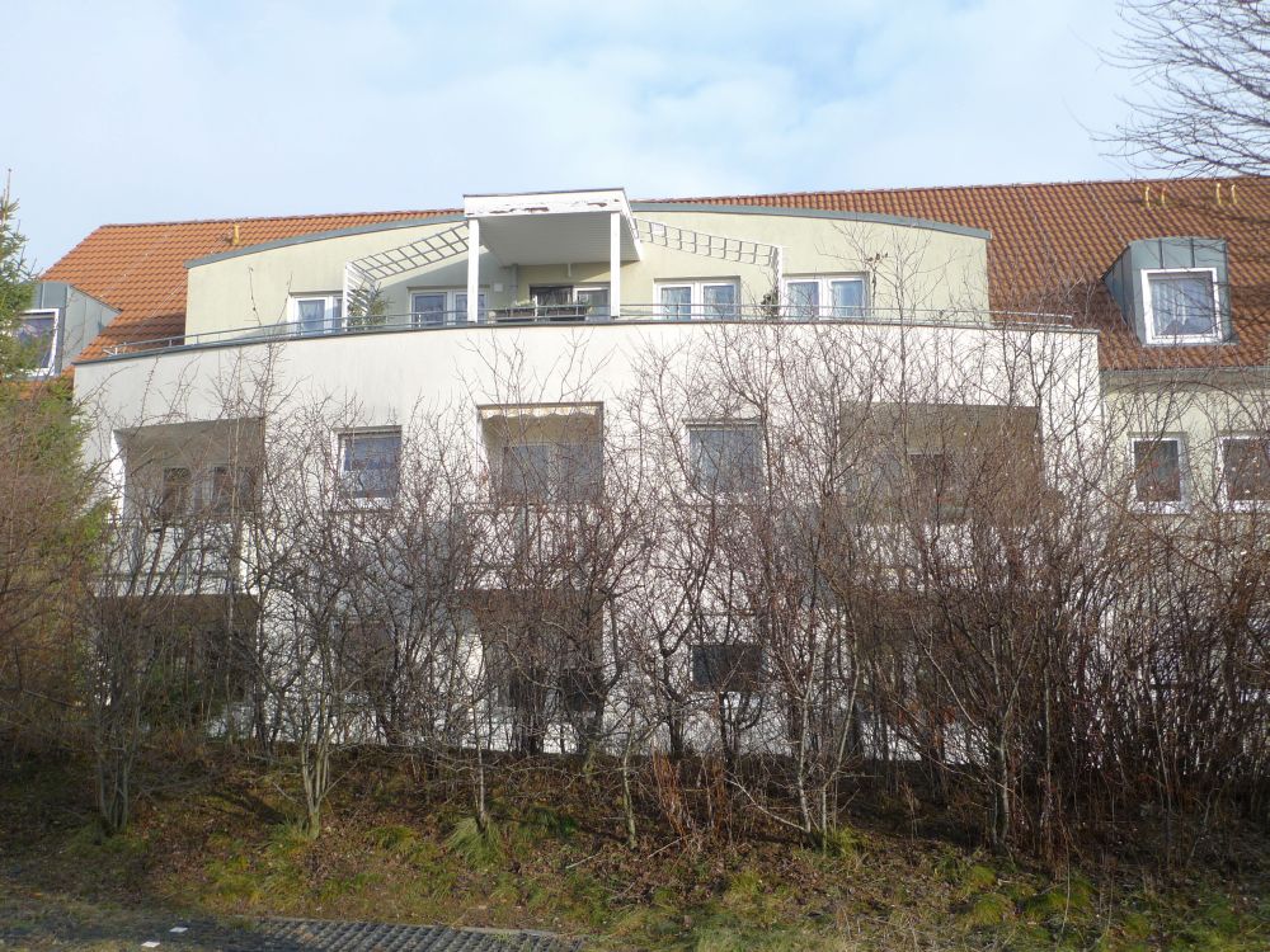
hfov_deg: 56.8
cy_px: 476
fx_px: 1174
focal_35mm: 32
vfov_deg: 44.2
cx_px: 635
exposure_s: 1/500
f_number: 2.8
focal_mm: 6.8
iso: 80
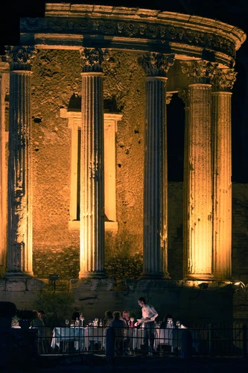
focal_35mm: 180
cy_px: 186
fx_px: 1861
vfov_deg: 11.4
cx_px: 124
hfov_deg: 7.6
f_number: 2.8
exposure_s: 1/200
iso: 14400
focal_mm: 180
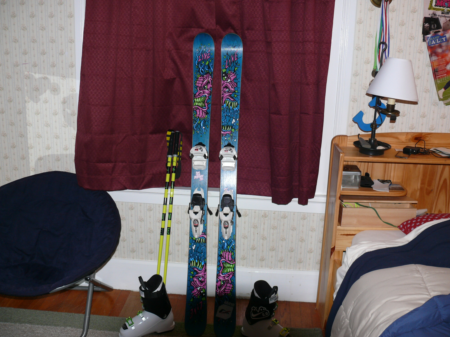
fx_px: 468
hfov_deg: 51.4
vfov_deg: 39.7
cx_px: 229
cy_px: 165
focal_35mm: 36
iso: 100
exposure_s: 1/30
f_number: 2.8
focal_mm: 7.4
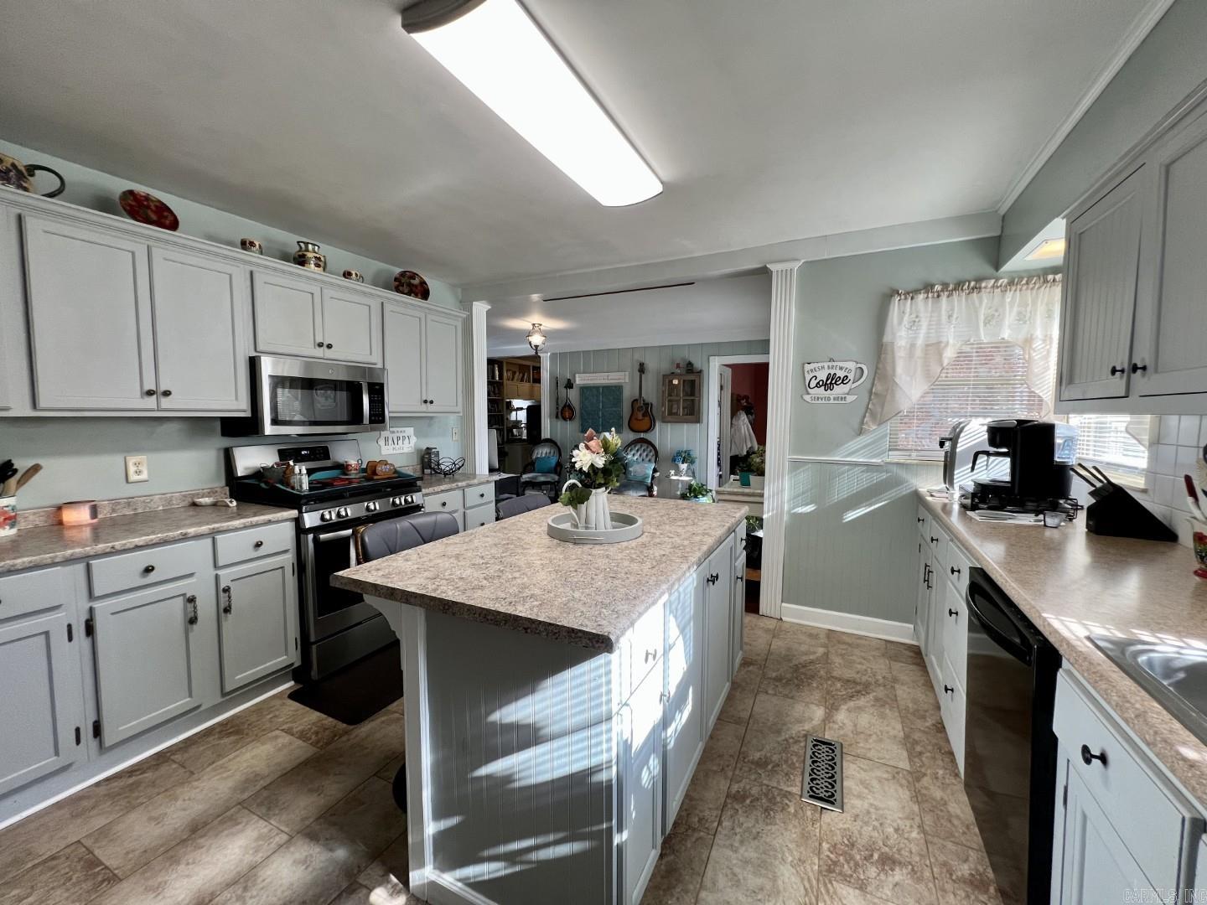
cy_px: 452
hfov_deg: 106.2
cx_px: 604
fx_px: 453
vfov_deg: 89.9
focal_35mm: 13
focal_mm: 1.57
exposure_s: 1/120
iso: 125
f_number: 1.8
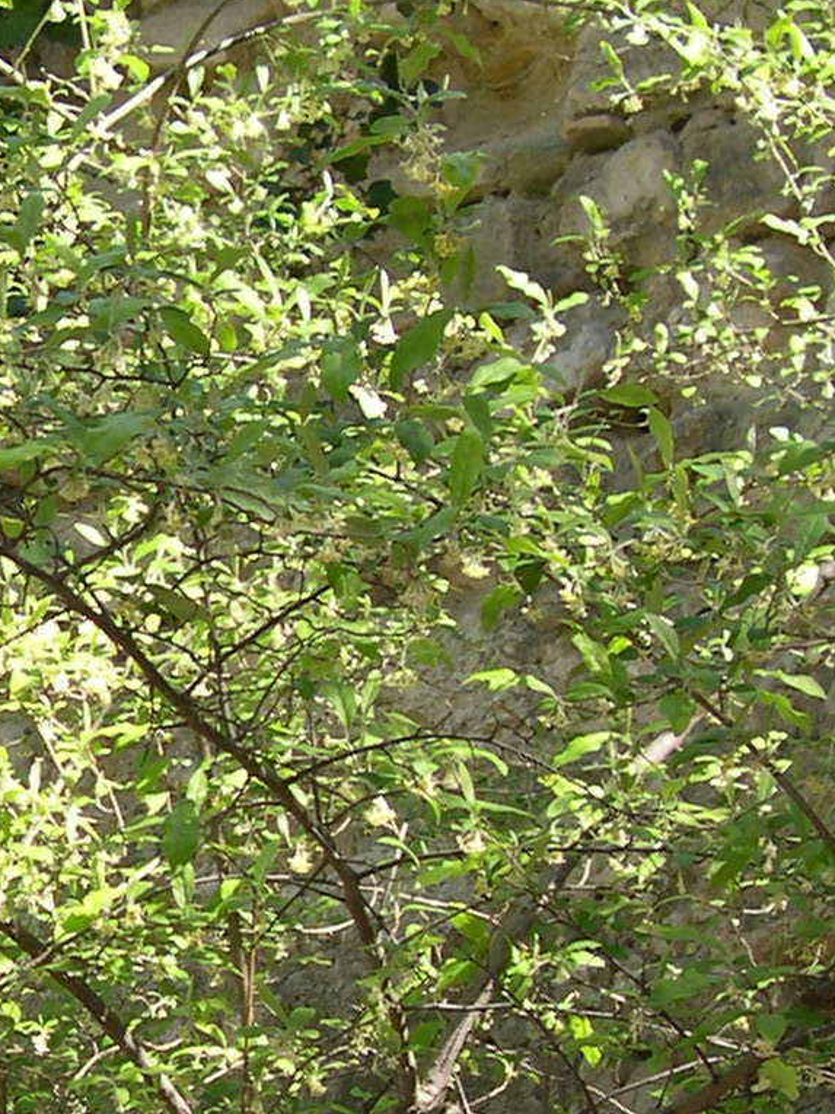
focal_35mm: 113
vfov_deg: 17.3
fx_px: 3634
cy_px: 834
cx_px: -121
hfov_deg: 12.8
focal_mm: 8
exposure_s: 1/275
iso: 100
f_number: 2.8
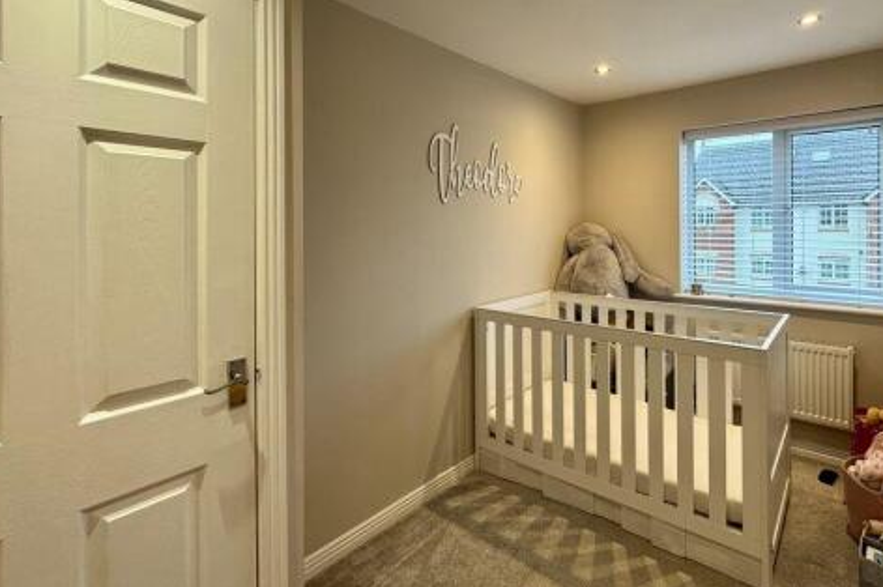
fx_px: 441
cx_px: 525
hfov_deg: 89.0
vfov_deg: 66.4
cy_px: 225
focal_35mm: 18
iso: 160
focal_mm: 2.22
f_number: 2.2
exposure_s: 1/100
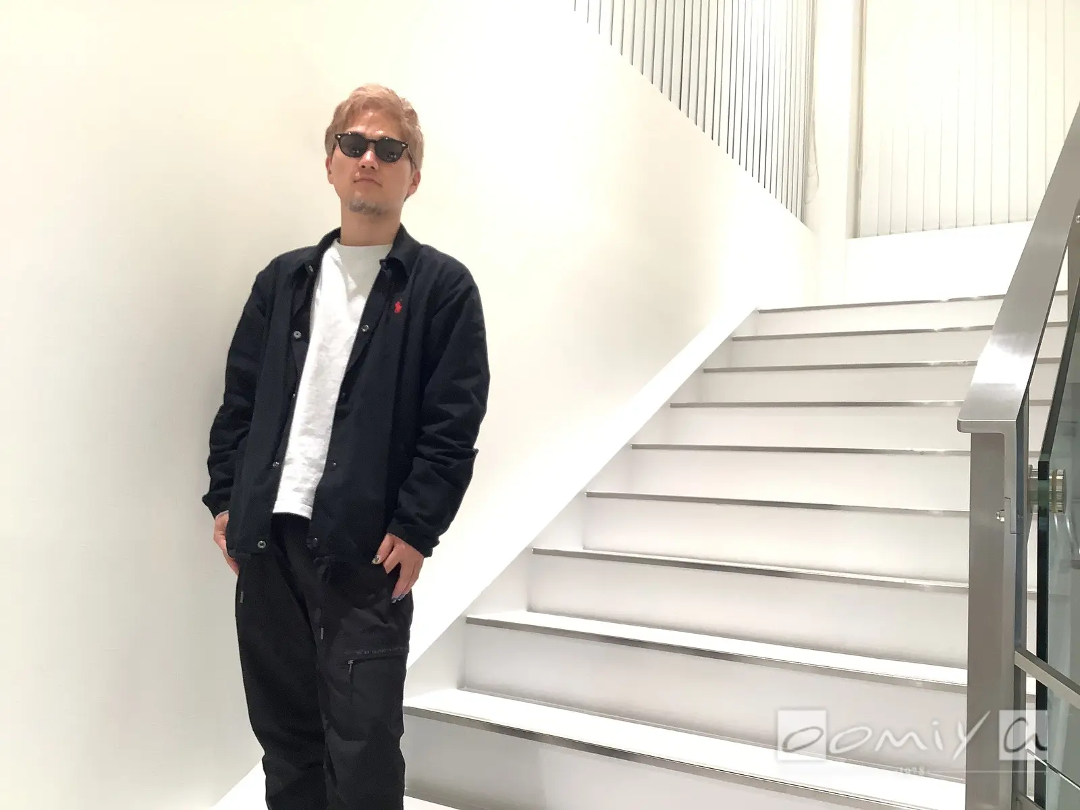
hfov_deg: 58.4
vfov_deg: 45.4
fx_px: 967
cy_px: 405
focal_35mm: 31
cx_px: 540
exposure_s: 1/60
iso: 125
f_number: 2.4
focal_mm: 3.3
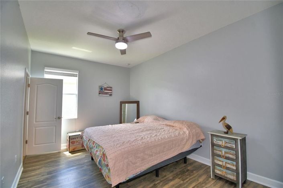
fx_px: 118
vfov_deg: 77.2
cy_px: 94
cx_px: 142
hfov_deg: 100.4
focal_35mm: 15
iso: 200
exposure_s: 1/50
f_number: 4.5
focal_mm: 10
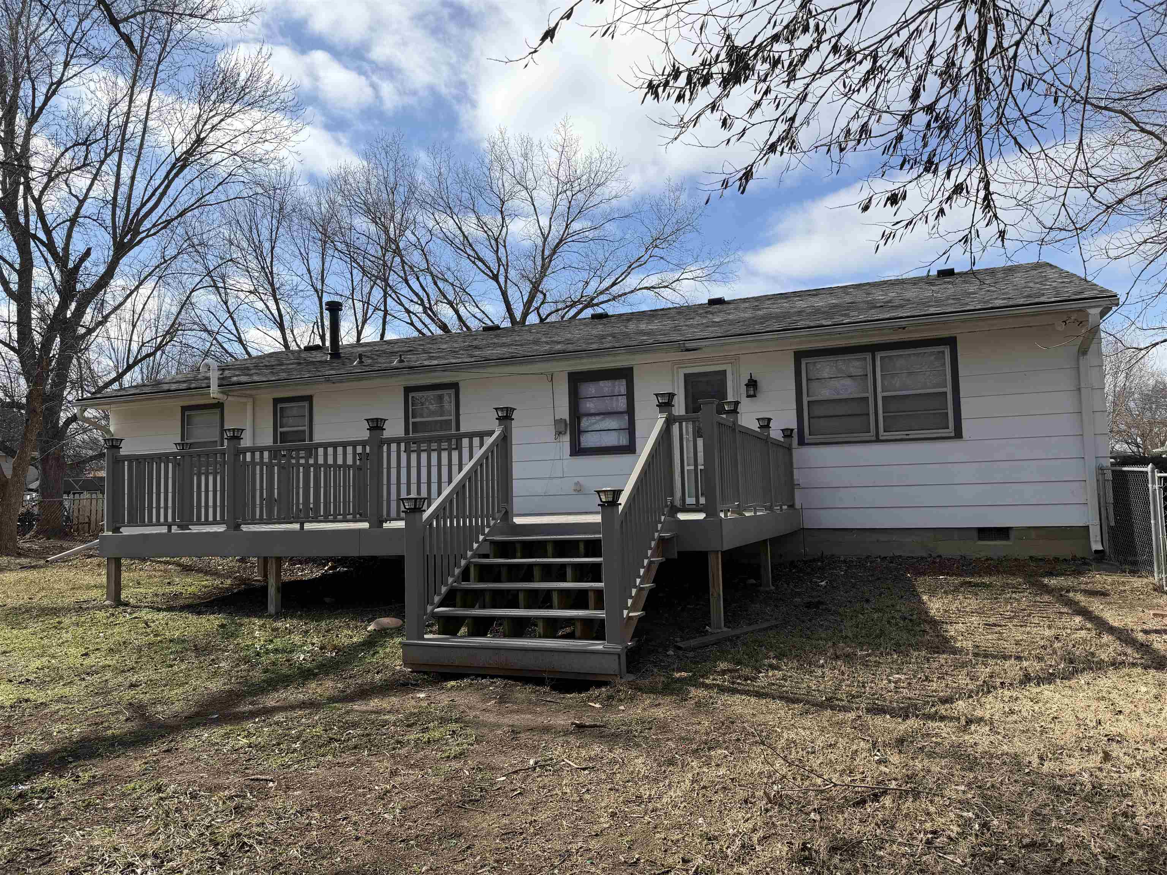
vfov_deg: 56.8
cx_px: 584
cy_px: 438
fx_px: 809
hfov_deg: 71.6
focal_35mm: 24
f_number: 1.78
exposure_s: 1/3953
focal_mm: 6.76
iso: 80
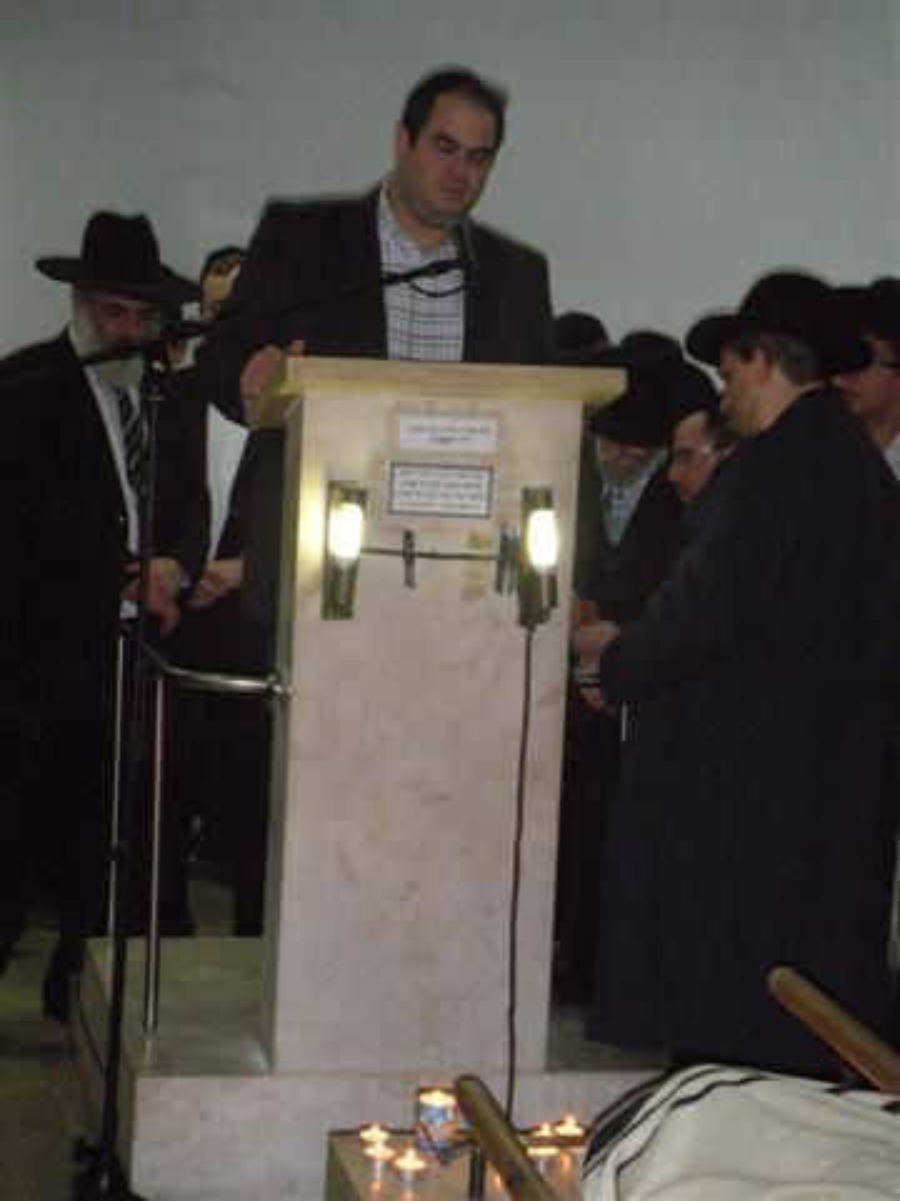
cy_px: 600
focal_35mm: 83
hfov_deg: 17.8
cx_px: 450
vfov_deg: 23.6
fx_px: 2877
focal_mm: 13.9
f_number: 4.6
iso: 647
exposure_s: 1/60
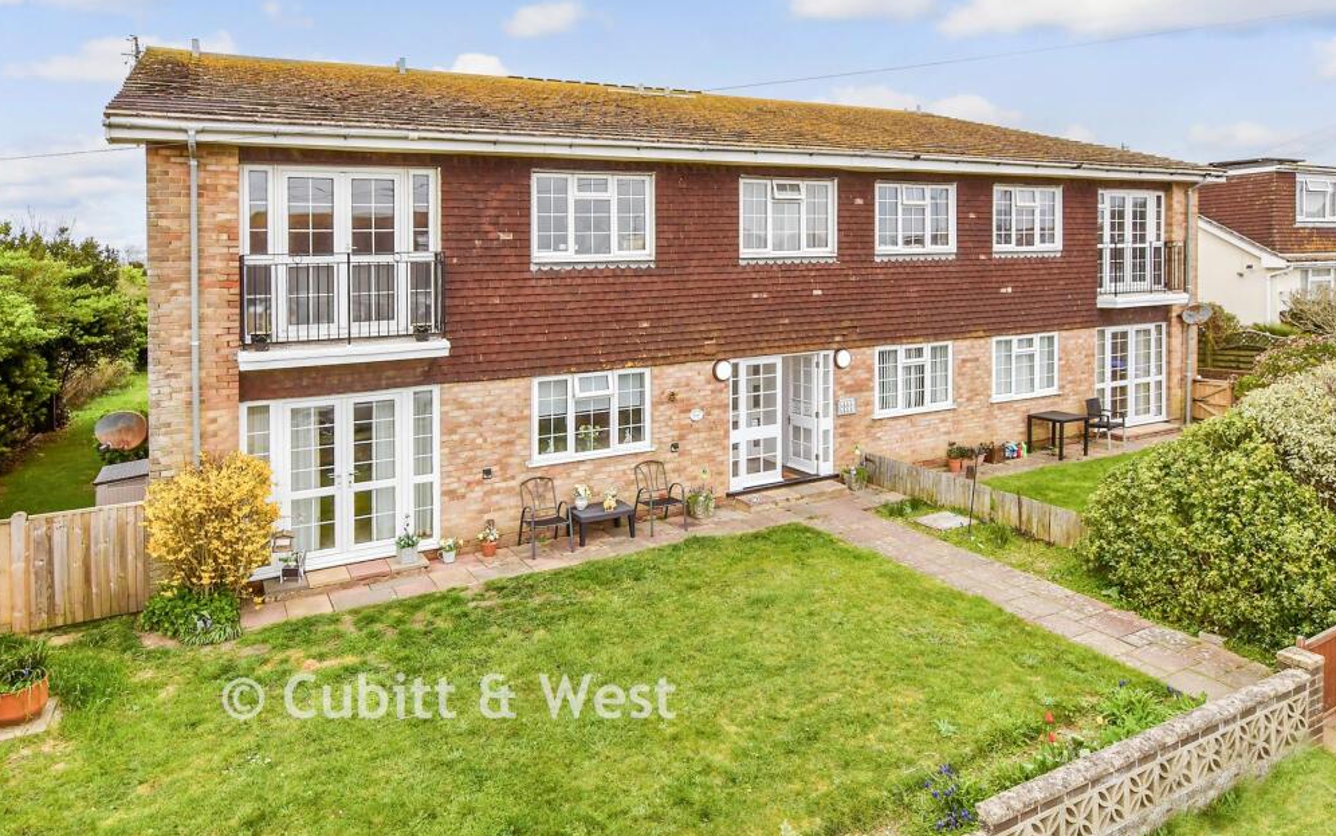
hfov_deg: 79.6
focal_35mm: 22
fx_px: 801
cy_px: 383
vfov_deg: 55.0
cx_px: 668
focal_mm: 14
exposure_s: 1/400
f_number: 8
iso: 400
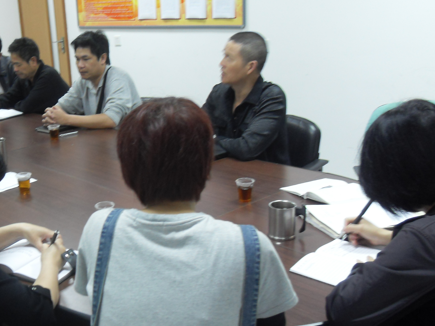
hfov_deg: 38.6
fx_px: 591
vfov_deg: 30.8
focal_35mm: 47
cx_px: 75
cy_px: 202
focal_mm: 6
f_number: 2.8
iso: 200
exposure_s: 1/10
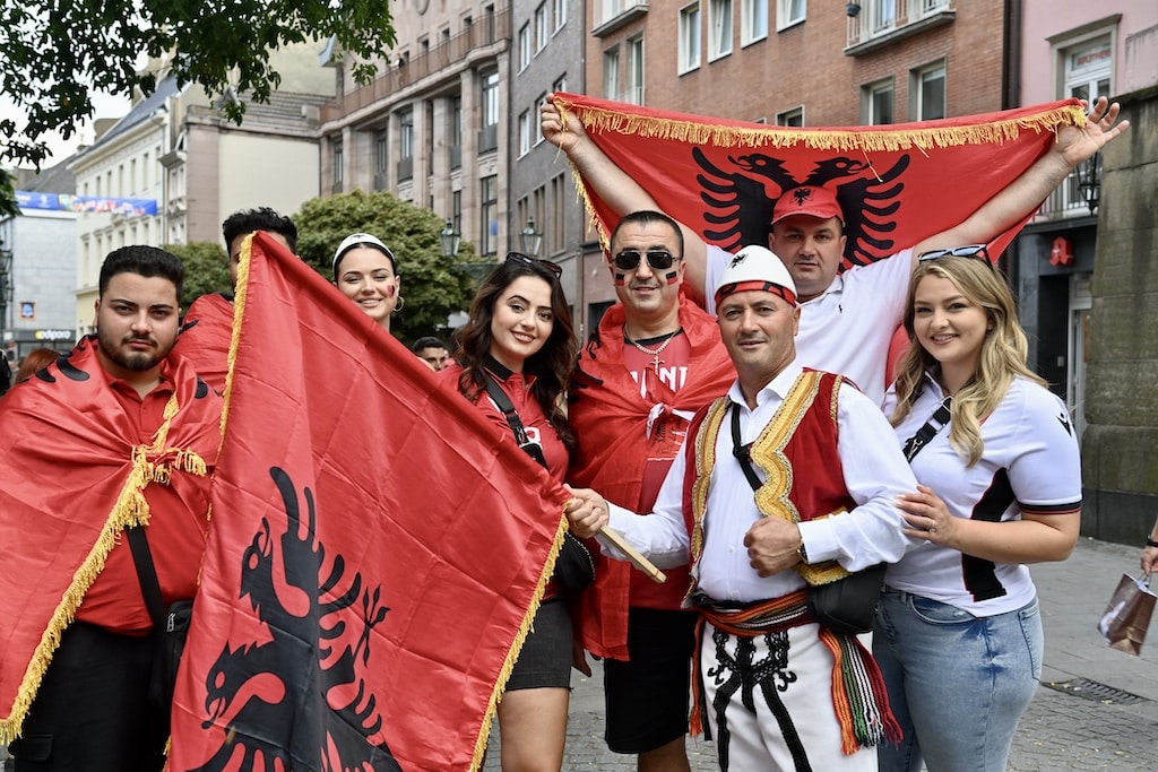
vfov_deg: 29.9
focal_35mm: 45
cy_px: 386
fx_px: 1448
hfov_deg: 43.6
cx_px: 579
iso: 100
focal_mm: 45
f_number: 4.5
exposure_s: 1/100
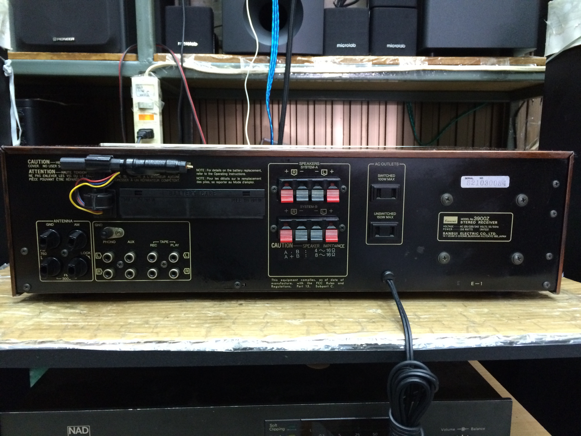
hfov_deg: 61.7
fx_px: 487
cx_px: 290
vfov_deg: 48.2
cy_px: 218
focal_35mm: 29
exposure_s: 1/33
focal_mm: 4.15
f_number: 2.2
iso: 320
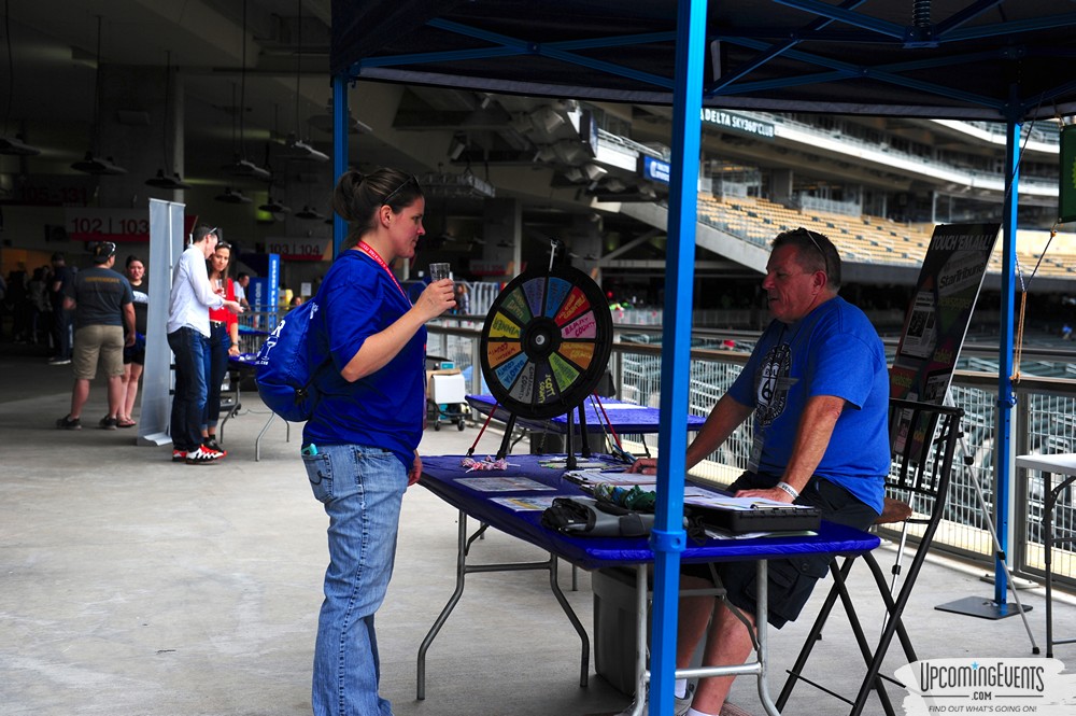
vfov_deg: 28.0
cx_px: 538
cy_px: 358
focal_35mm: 48
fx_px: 1433
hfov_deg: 41.1
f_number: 4
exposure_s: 1/500
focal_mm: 48
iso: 320
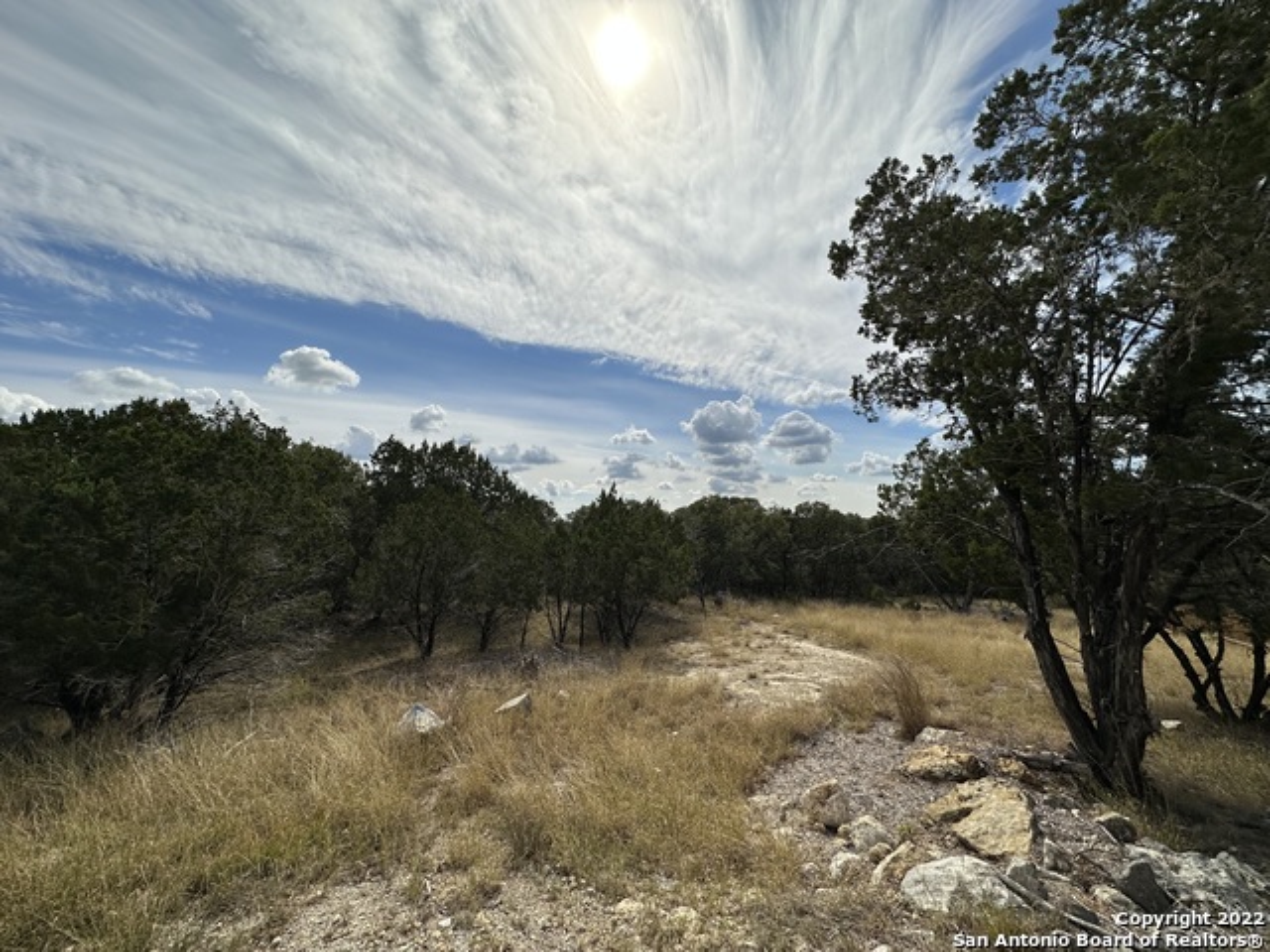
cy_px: 476
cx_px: 635
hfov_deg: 102.1
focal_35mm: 14
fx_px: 514
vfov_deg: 85.7
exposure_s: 1/7813
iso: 40
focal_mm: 2.22
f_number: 2.2
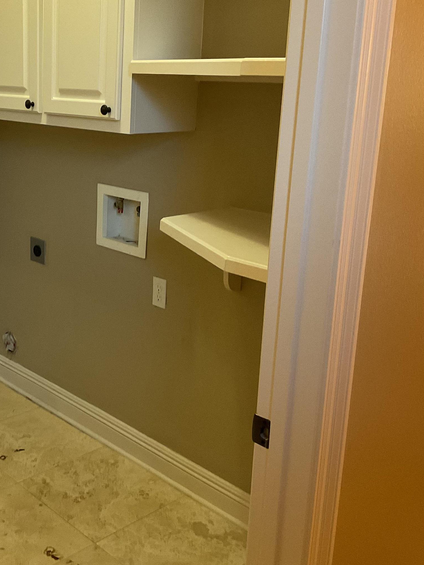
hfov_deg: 32.1
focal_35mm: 44
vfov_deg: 42.9
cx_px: 92
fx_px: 719
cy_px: 250
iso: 250
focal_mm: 3
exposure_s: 1/60
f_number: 1.8
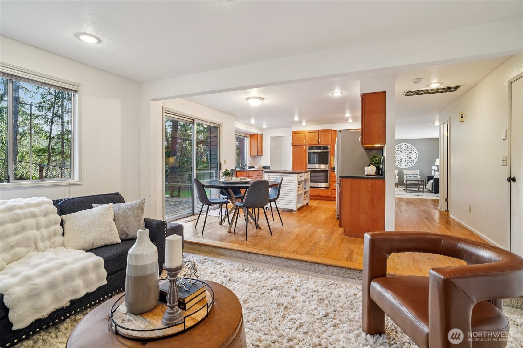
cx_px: 262
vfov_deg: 73.7
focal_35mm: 16
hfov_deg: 96.7
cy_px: 174
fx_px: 232
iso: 1600
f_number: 8
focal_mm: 16
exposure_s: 1/20
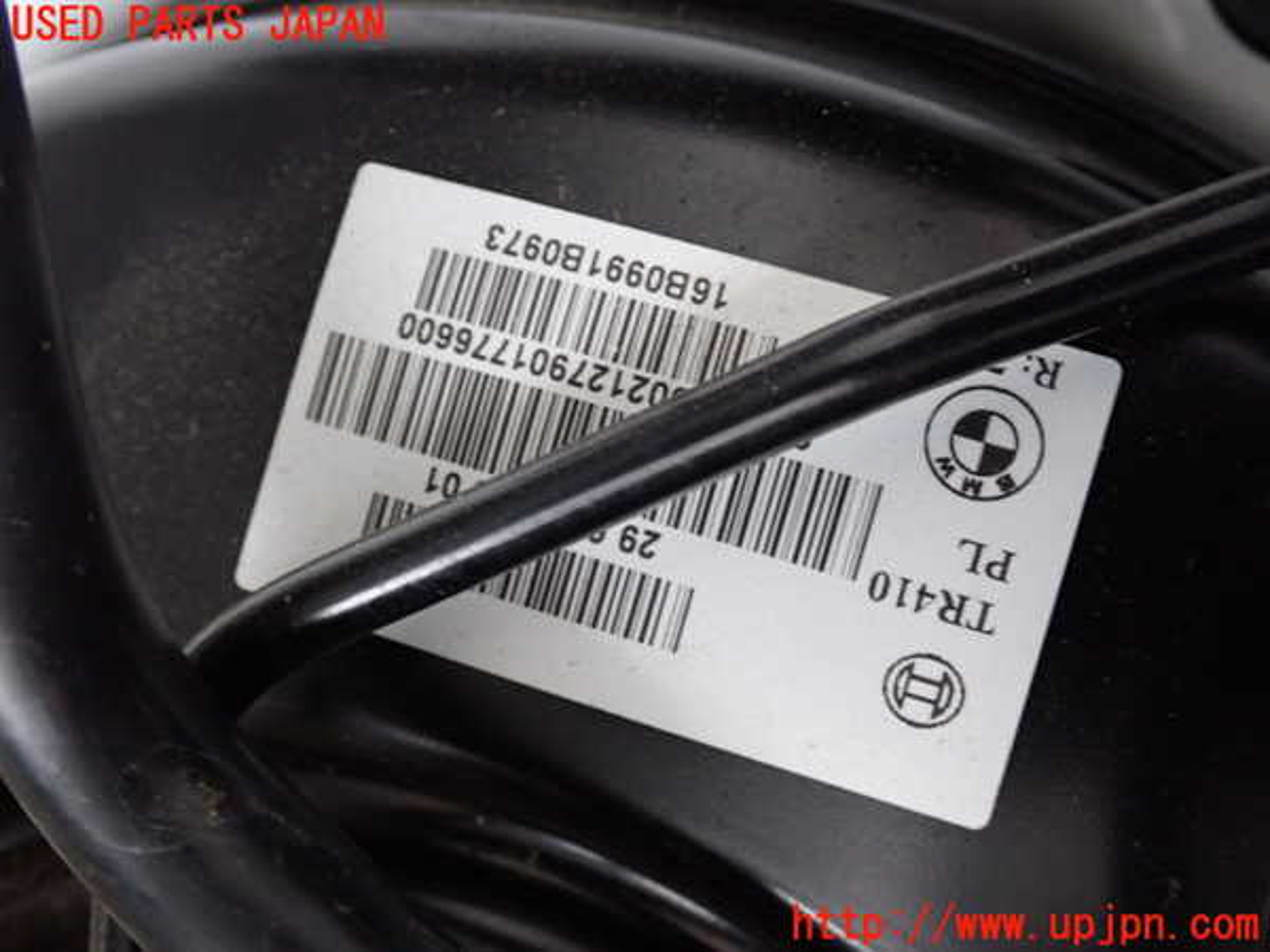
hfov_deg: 45.8
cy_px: 476
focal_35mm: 41
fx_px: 1504
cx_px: 635
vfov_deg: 35.1
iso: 640
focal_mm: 7.31
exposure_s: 1/40
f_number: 2.8
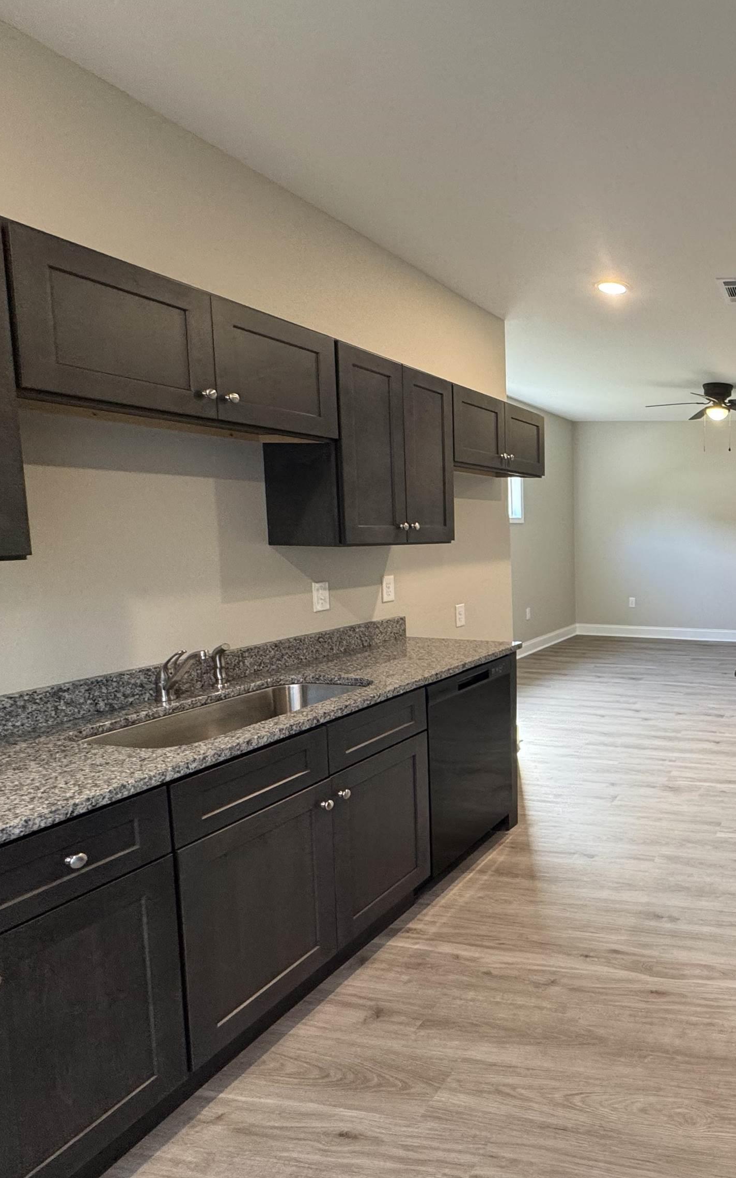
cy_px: 587
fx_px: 642
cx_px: 757
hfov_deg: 47.9
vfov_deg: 85.1
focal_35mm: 20
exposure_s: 1/60
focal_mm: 2.22
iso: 200
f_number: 2.2
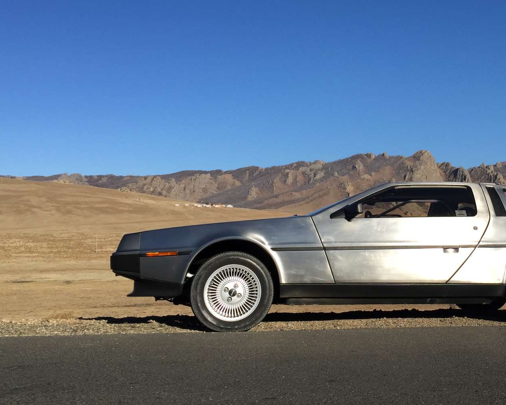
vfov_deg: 33.3
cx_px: 387
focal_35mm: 45
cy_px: 159
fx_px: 674
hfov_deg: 39.9
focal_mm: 4.15
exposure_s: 1/2326
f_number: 2.2
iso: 32
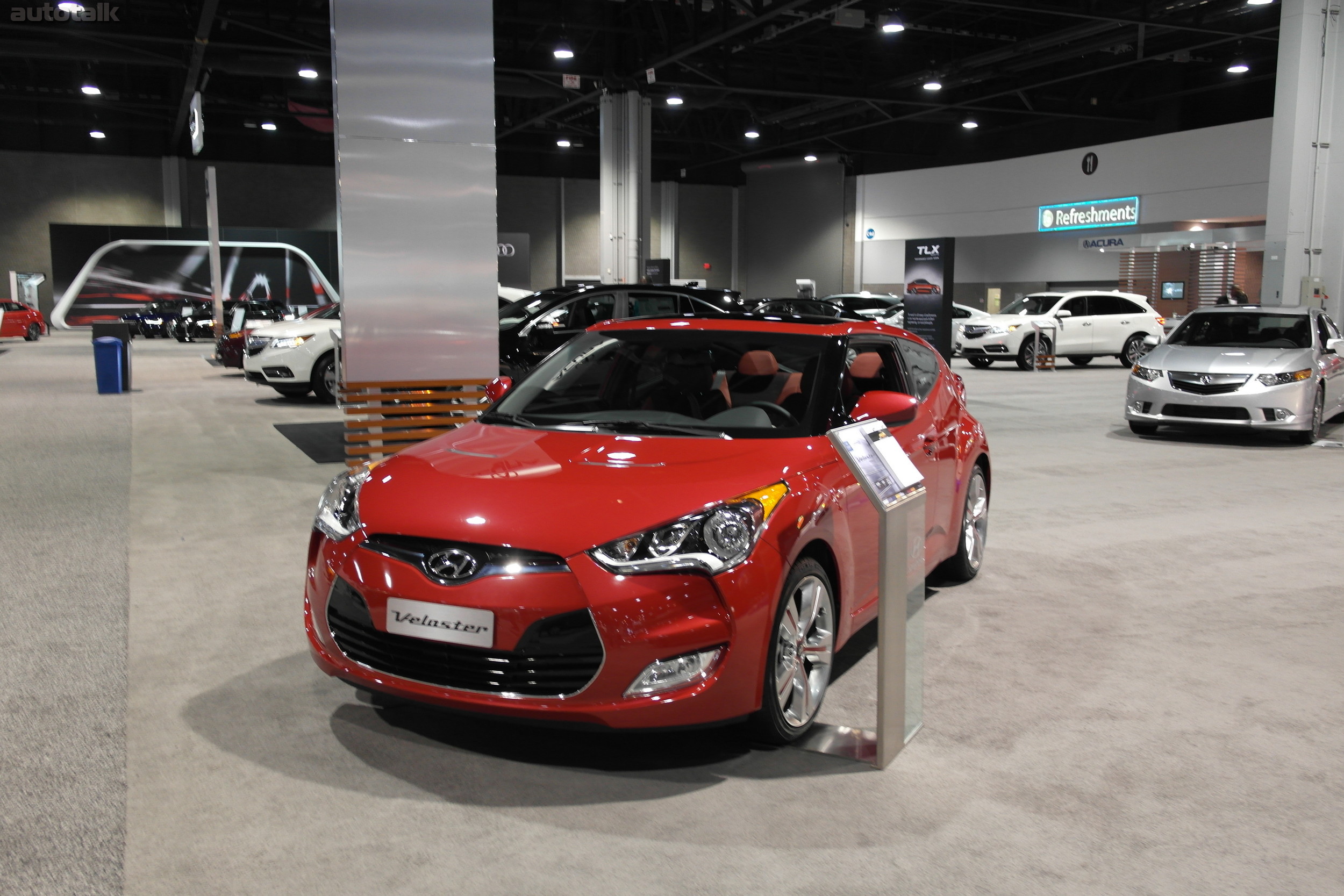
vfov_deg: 43.6
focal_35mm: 30
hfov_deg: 61.9
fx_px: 1120
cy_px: 448
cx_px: 672
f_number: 3.5
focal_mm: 20
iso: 400
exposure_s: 1/20
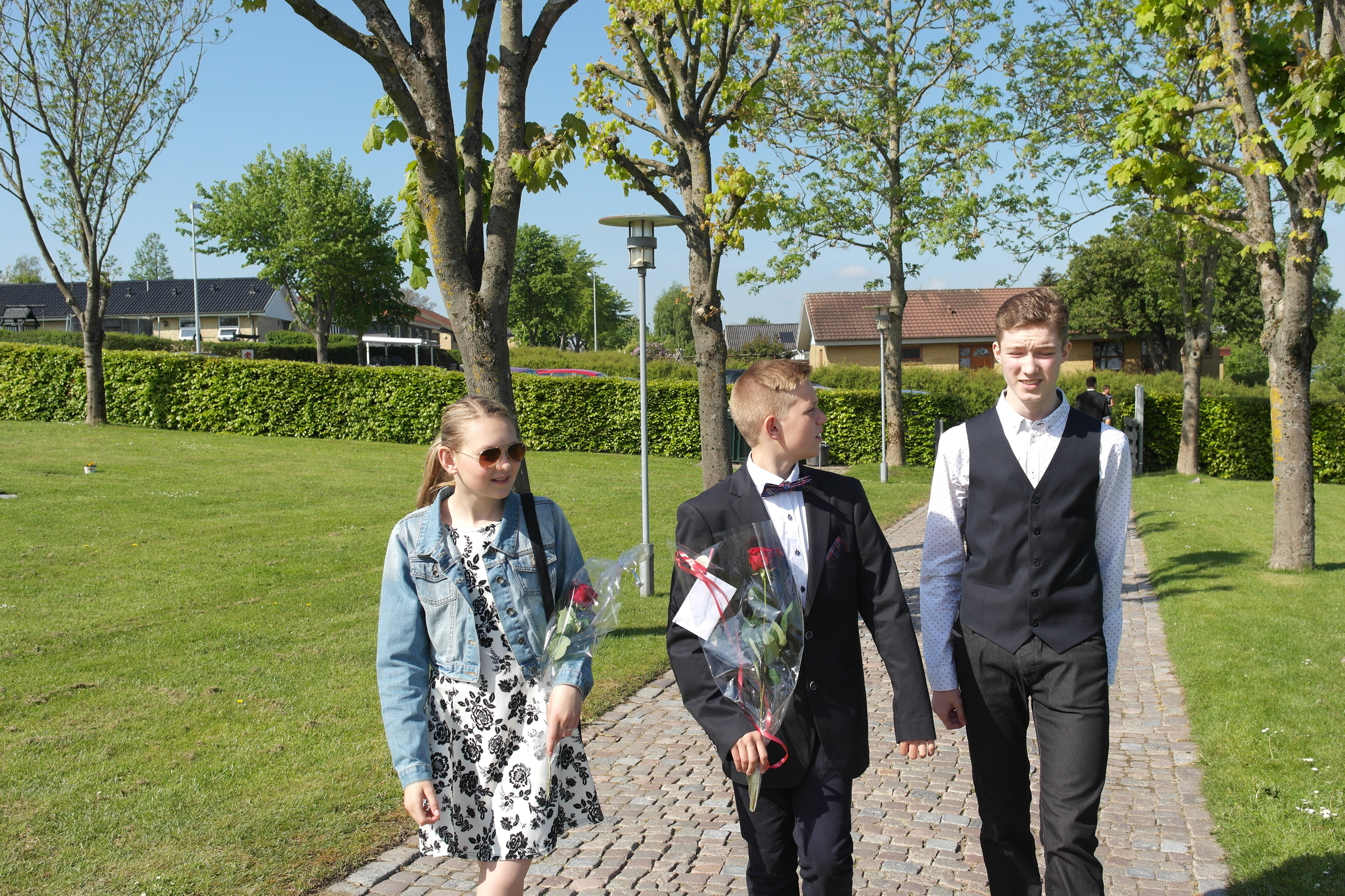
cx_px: 672
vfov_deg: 36.9
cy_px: 448
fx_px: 1345
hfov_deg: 53.1
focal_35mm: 36
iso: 100
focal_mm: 24
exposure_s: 1/250
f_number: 6.3
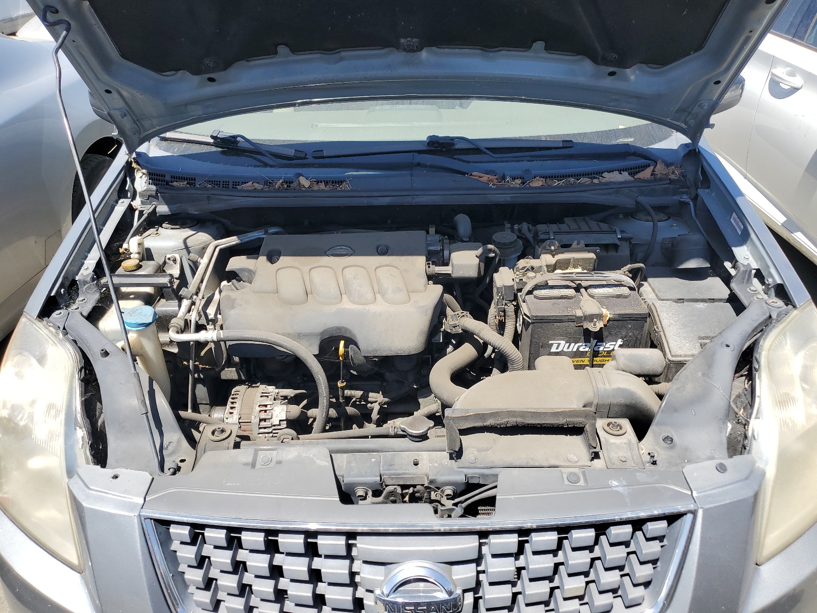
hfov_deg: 67.3
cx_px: 408
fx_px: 614
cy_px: 306
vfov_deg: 53.1
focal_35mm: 26
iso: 50
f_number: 1.5
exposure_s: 1/1429
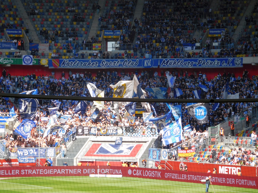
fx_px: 1193
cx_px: 129
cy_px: 96
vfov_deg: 9.3
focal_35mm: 160
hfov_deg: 12.3
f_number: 5.2
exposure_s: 1/250
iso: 125
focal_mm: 28.5
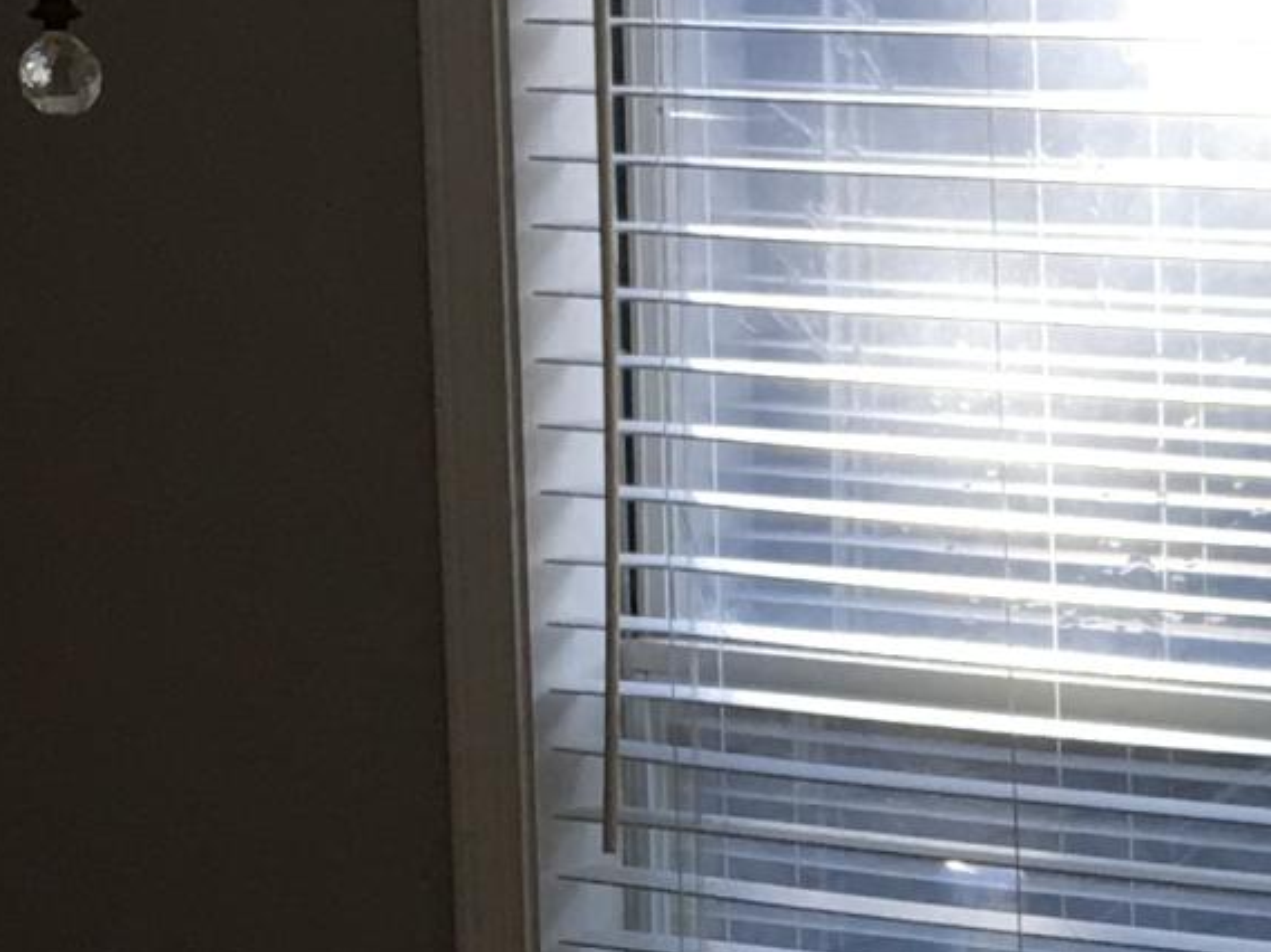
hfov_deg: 12.7
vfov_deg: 9.4
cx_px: 1443
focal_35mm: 153
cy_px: 1513
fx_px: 5614
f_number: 2.2
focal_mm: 4.15
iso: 25
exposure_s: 1/40
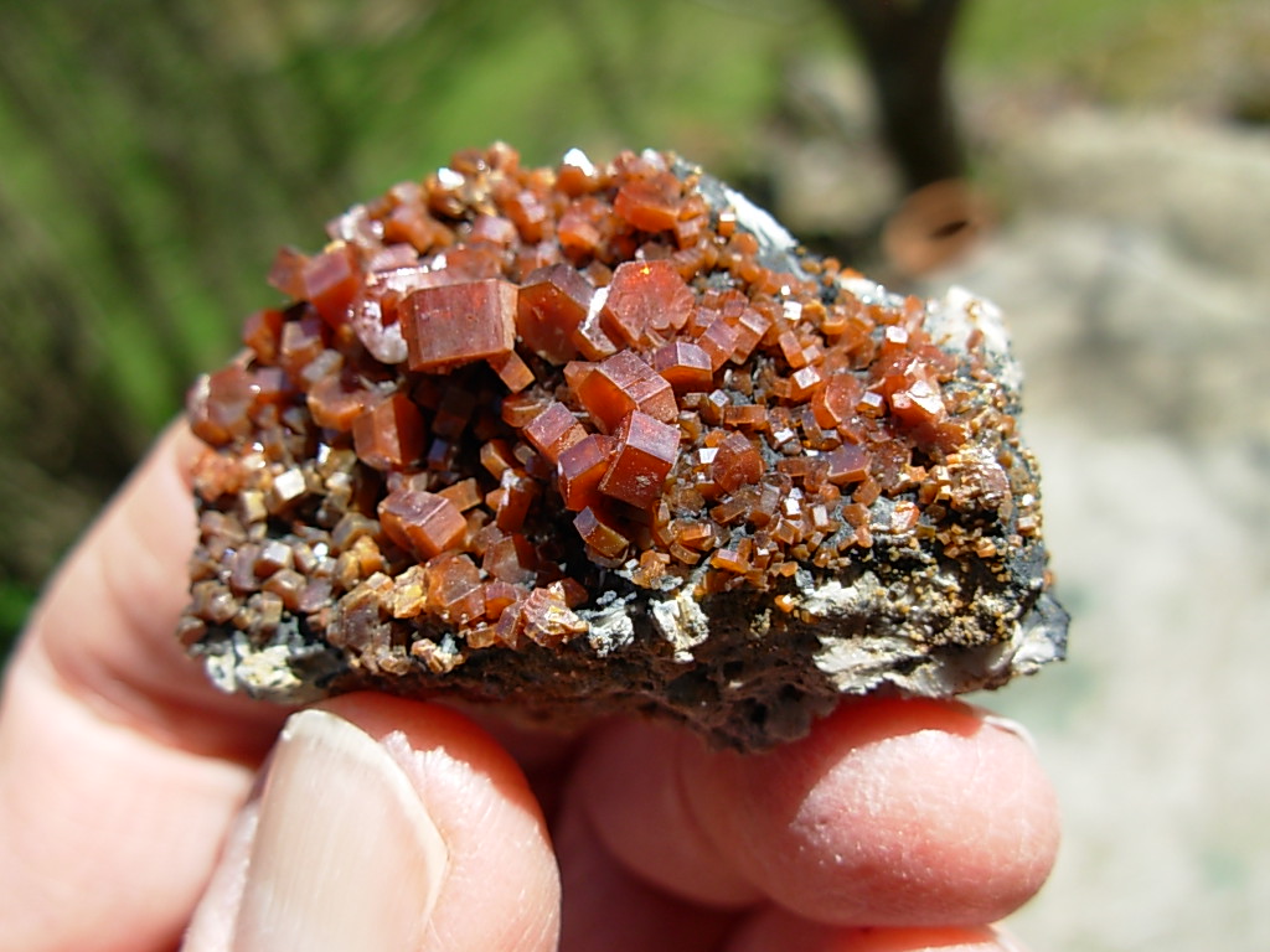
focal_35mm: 38
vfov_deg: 37.7
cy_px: 476
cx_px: 635
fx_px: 1394
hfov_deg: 49.0
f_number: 2.9
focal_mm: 6.3
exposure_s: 1/704
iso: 50
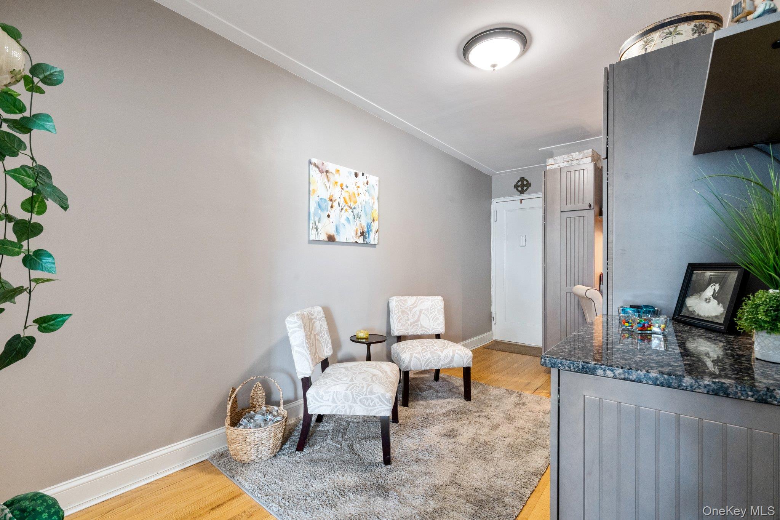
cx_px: 390
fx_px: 347
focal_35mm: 16
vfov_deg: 73.7
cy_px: 260
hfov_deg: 96.7
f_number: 10
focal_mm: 16
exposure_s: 1/2.5
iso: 1250
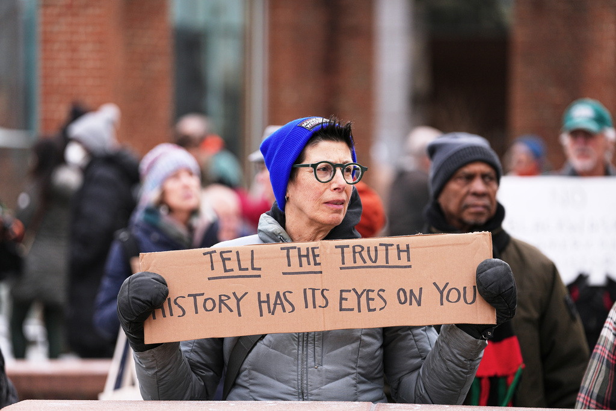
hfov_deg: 14.5
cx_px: 308
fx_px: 2413
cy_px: 206
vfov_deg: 9.7
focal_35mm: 141
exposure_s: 1/2000
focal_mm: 141
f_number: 2.8
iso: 200
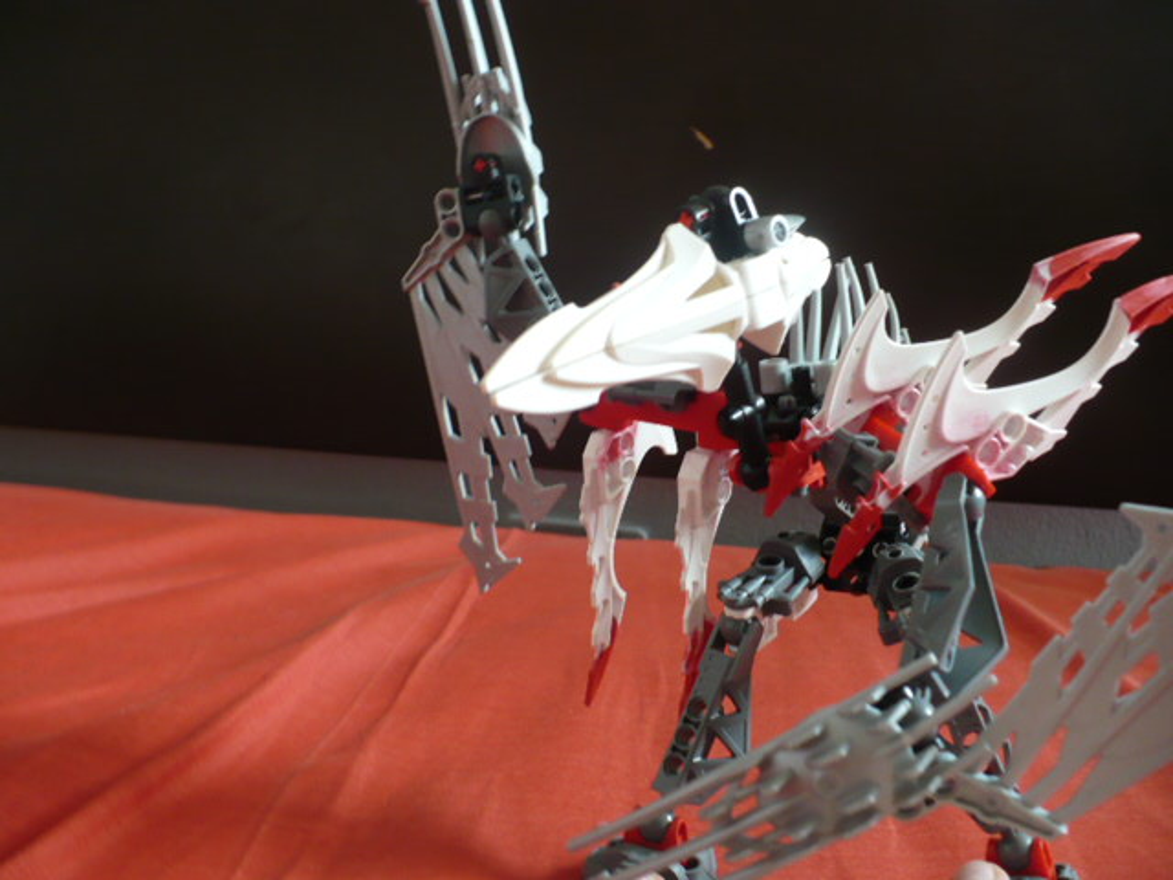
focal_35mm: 37
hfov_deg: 50.1
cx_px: 586
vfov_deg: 38.7
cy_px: 440
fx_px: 1254
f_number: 2.8
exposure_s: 1/25
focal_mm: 6.1
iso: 200
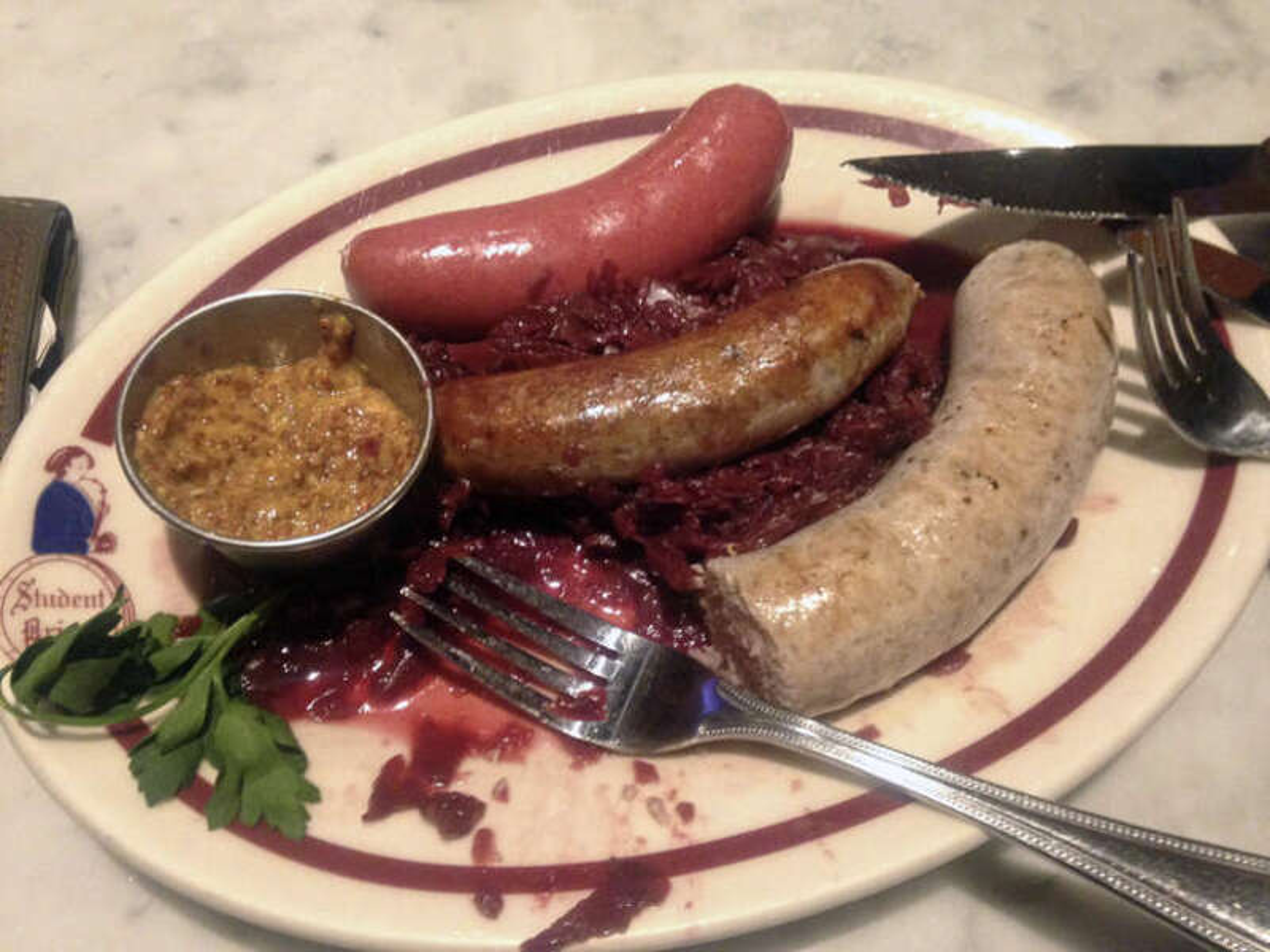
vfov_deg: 42.9
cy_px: 476
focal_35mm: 33
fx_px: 1211
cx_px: 635
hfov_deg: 55.4
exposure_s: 1/17
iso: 320
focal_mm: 4.12
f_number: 2.4
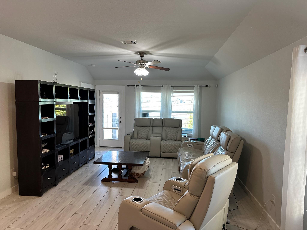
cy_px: 115
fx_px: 213
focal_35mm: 24
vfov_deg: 56.8
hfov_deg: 71.6
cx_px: 154
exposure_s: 1/120
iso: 160
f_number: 1.78
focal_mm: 6.86
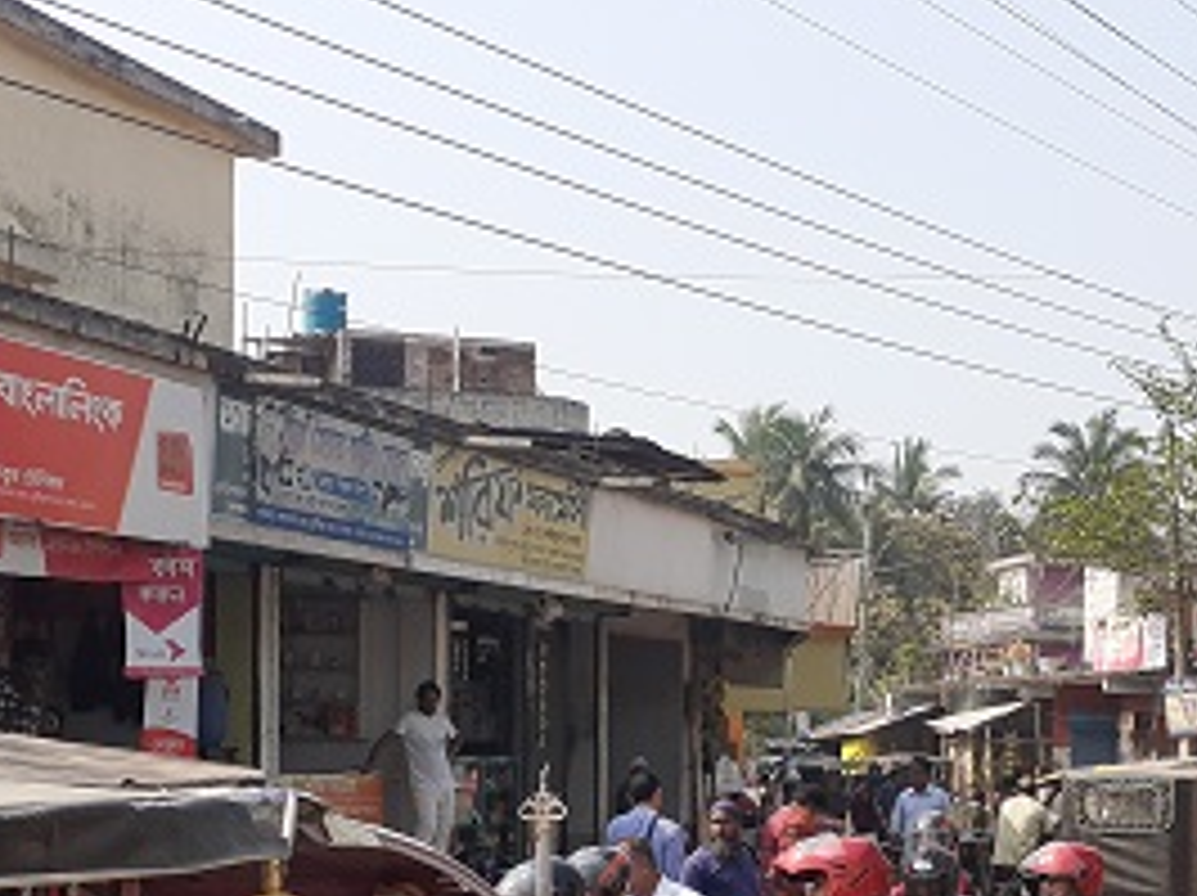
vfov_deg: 23.5
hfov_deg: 31.0
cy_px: 770
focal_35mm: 61
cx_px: 932
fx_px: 2107
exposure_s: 1/1259
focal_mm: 3.6
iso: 40
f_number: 1.9
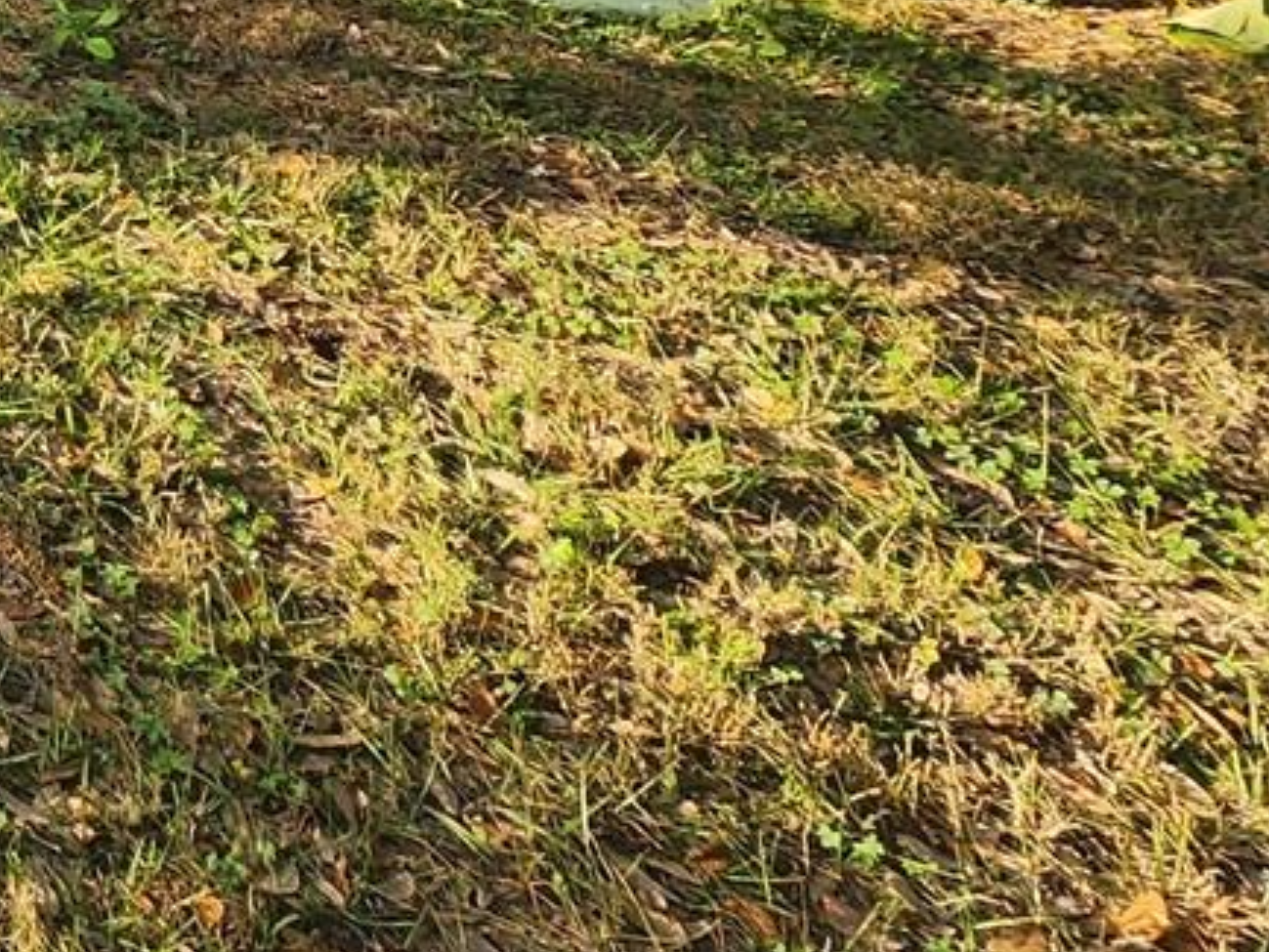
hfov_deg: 22.3
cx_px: -1023
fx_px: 1760
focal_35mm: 48
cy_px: -551
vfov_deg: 23.1
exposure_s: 1/338
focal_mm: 2.2
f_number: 2.2
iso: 50
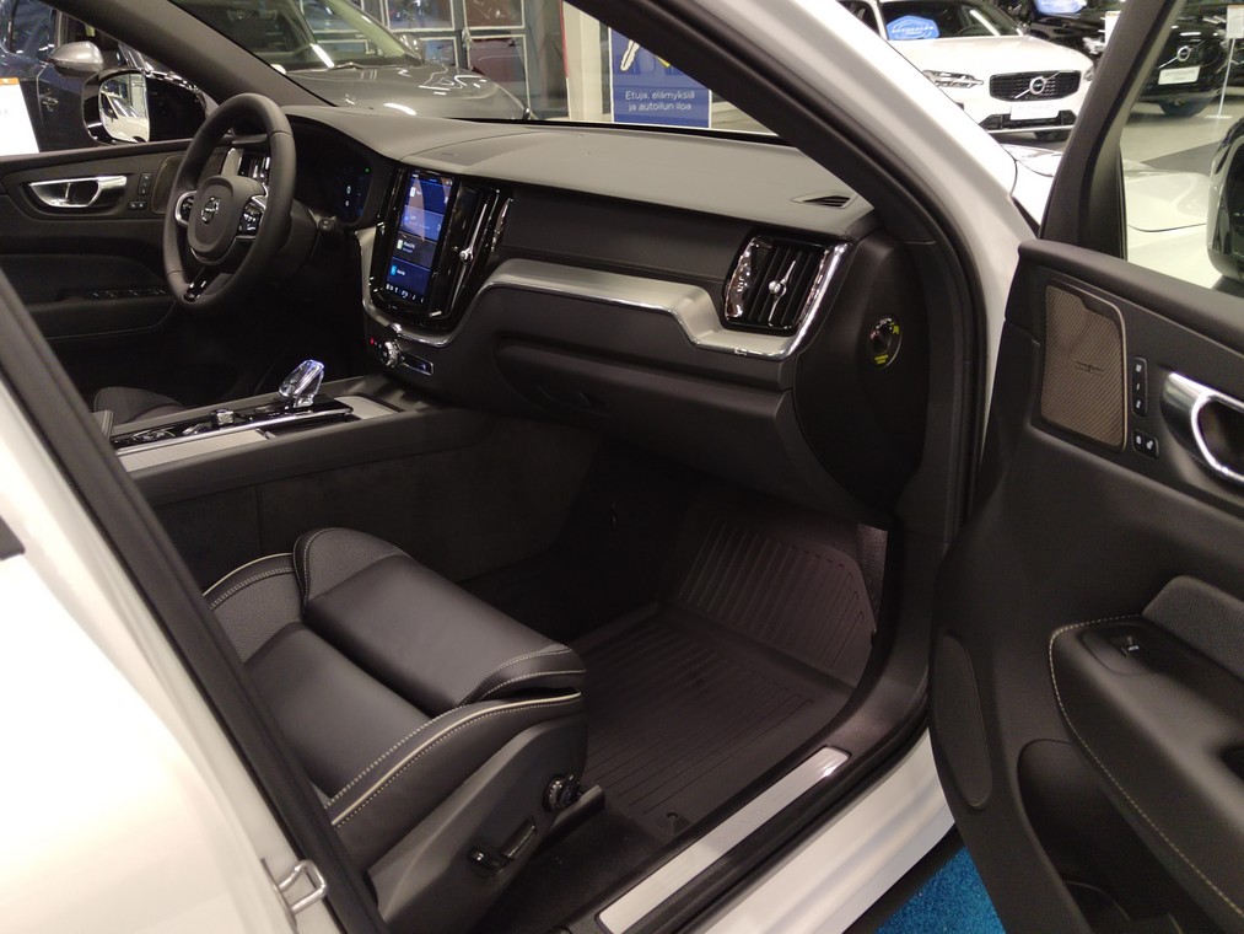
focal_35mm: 29
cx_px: 622
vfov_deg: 48.2
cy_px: 467
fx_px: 1042
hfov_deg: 61.7
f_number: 1.9
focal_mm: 5.52
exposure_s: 1/50
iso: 3106
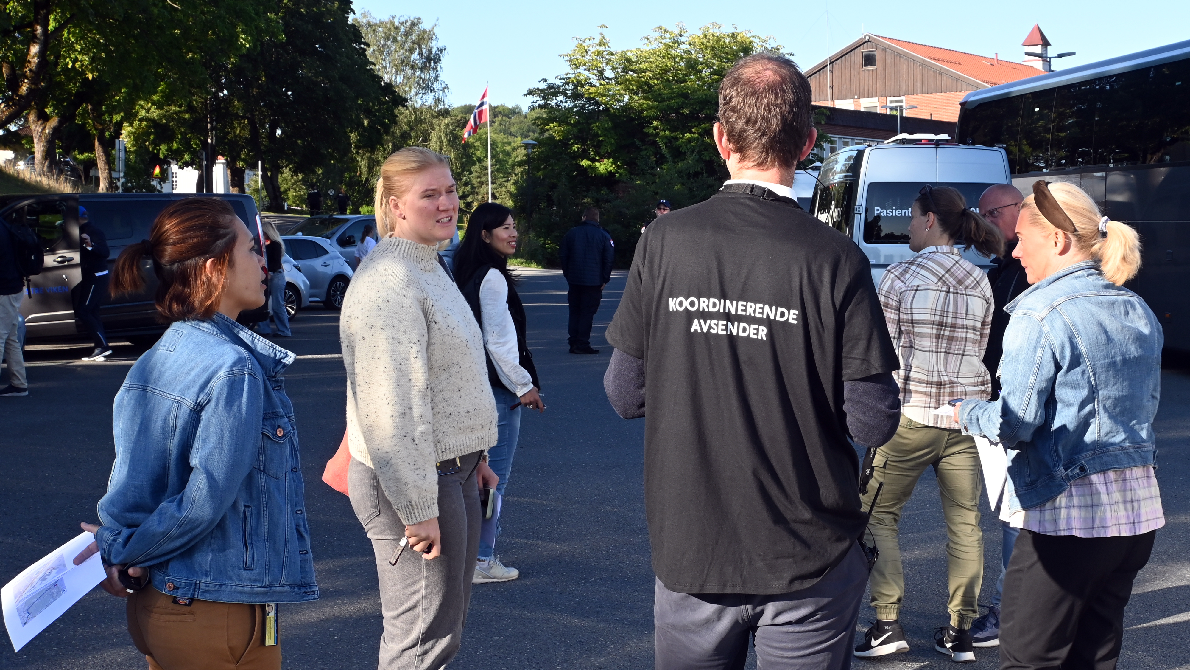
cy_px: 368
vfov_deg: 21.9
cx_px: 754
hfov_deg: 37.8
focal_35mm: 55
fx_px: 1727
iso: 200
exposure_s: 1/125
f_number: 10
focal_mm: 25
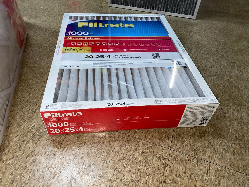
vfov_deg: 53.1
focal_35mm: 26
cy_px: 94
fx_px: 187
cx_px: 124
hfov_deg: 67.3
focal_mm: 4.25
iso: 40
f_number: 1.8
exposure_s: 1/30
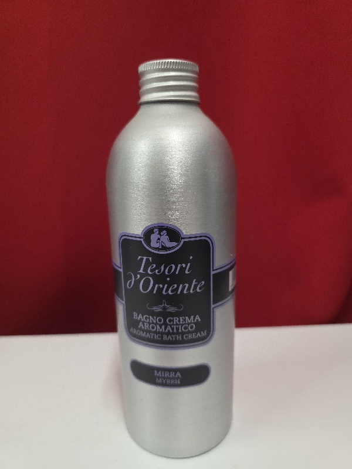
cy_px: 234
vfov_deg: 73.9
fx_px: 312
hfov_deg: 58.9
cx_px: 176
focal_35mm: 23
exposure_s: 1/101
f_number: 1.7
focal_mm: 6.3
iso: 500
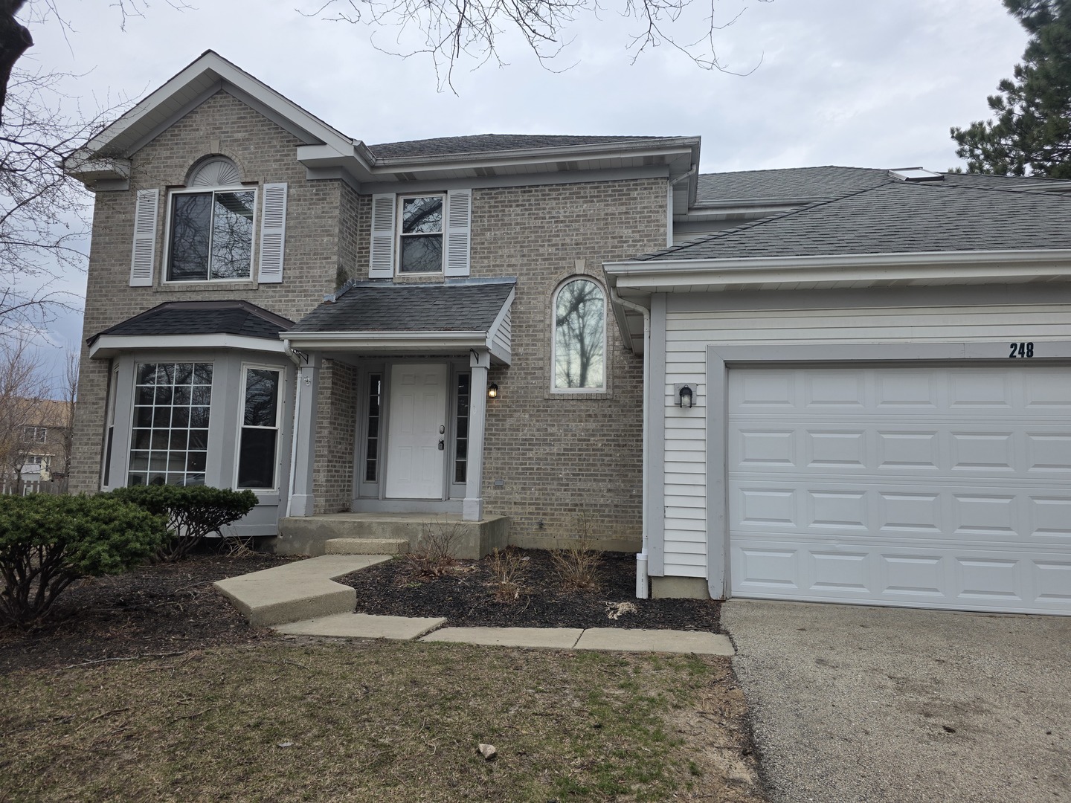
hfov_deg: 73.9
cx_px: 536
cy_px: 402
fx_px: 712
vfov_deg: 58.9
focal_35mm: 23
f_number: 1.7
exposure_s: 1/2621
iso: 80
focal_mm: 6.3
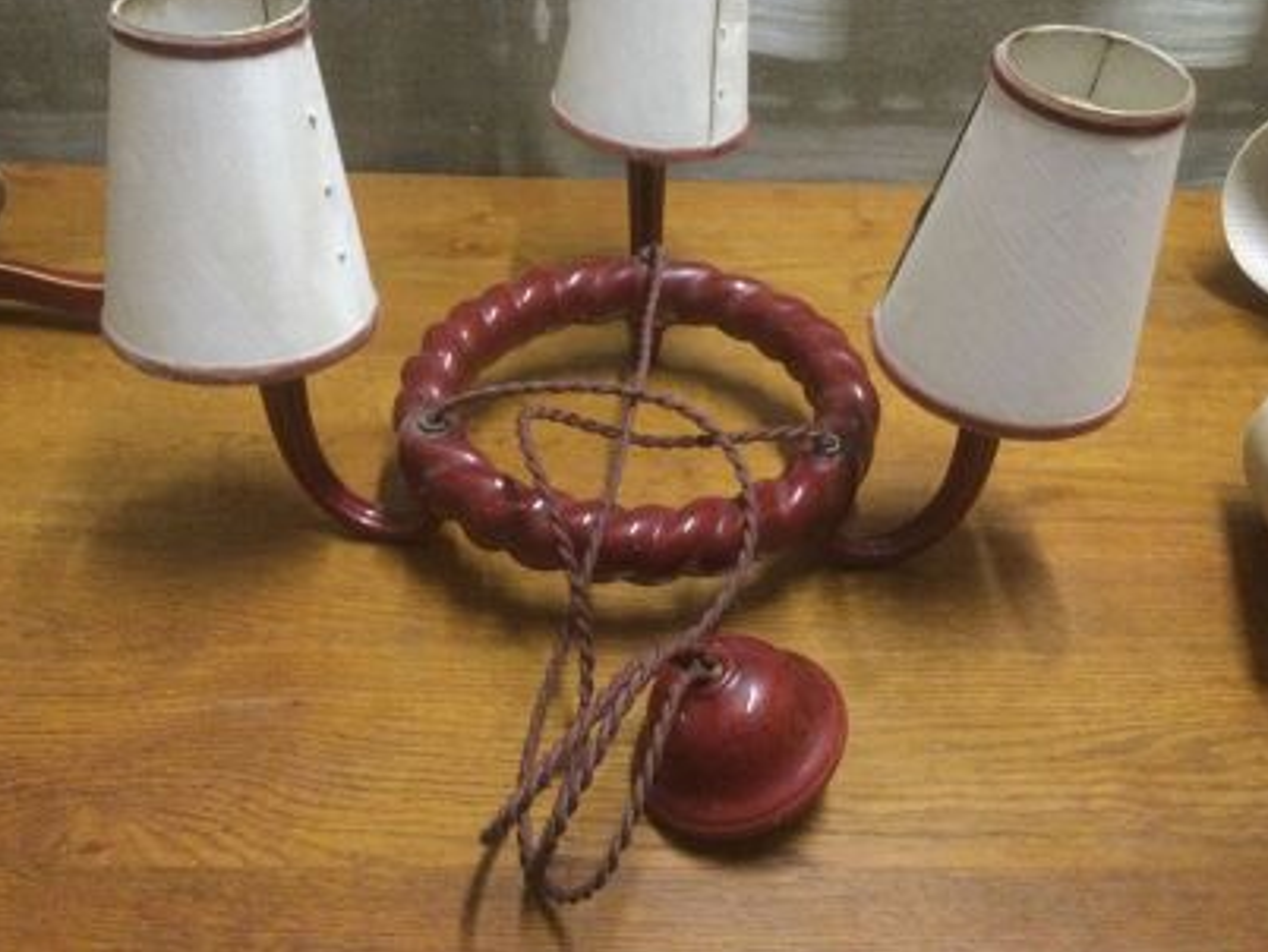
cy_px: 394
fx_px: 1356
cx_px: 672
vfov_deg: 38.6
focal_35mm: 37
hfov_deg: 50.1
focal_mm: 3.3
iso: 500
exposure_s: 1/17
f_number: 2.4
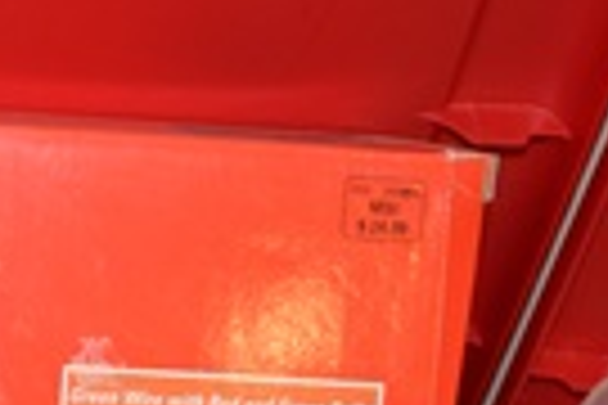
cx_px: -113
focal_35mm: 133
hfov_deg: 14.9
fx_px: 2246
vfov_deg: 10.3
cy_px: 369
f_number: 3.8
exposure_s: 1/60
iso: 640
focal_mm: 20
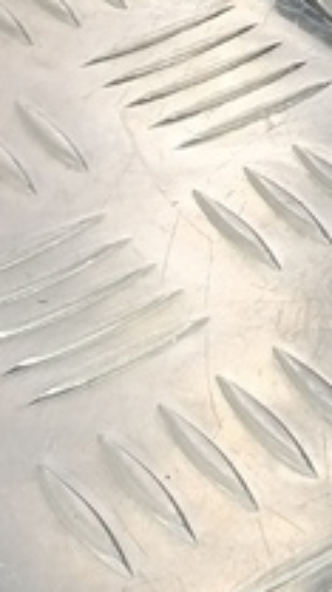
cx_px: 1019
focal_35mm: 123
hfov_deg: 8.2
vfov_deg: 15.9
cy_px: -326
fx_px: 1932
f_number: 1.6
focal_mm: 4.11
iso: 156
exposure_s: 1/50
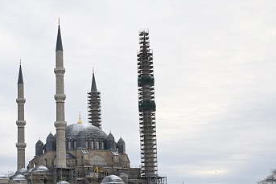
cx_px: 43
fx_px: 591
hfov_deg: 25.7
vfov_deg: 17.6
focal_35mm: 77
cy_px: 139
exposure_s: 1/400
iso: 640
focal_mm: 44
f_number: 6.3
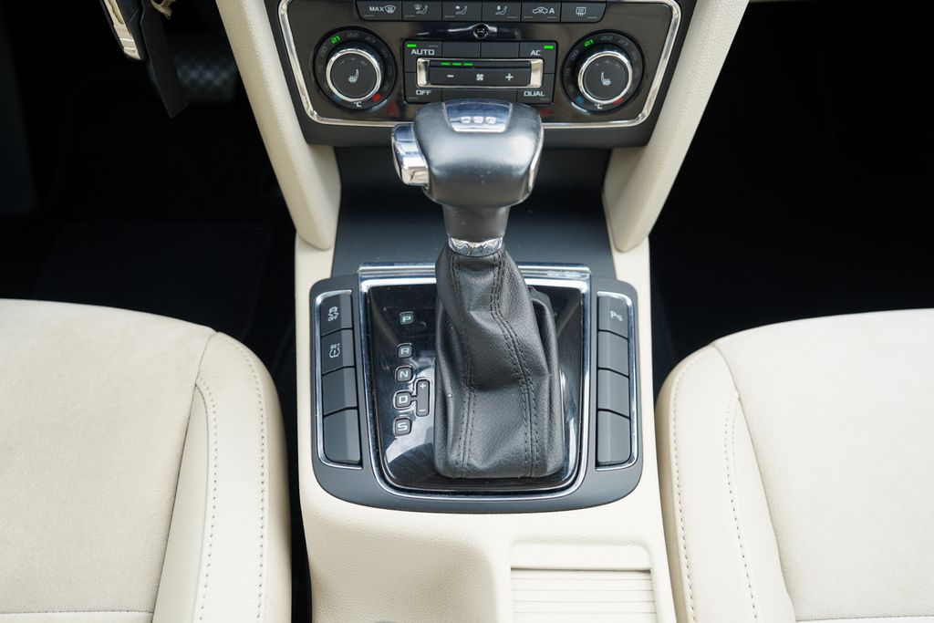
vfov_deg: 43.6
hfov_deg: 61.9
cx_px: 467
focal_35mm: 30
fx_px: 778
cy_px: 312
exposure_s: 1/60
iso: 160
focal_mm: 30
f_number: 4
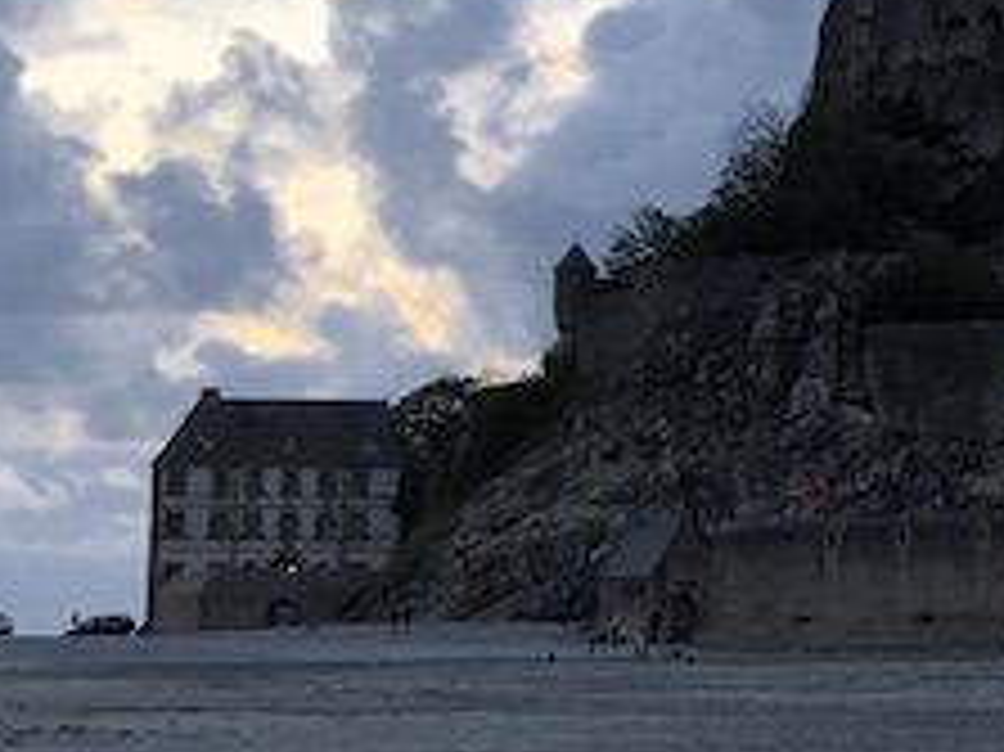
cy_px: 250
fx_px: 3711
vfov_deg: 11.6
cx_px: 1630
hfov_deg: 14.1
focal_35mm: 128
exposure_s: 1/120
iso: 25
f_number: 1.8
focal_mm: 3.99
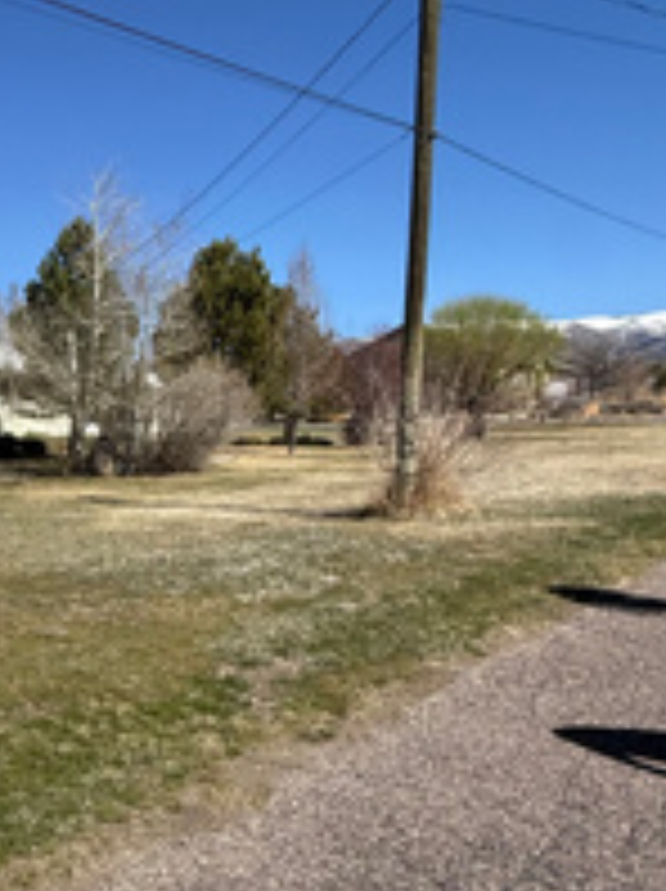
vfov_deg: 53.8
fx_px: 874
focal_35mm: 34
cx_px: -94
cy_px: 504
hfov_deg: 34.9
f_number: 2.2
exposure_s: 1/2841
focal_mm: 2.22
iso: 50
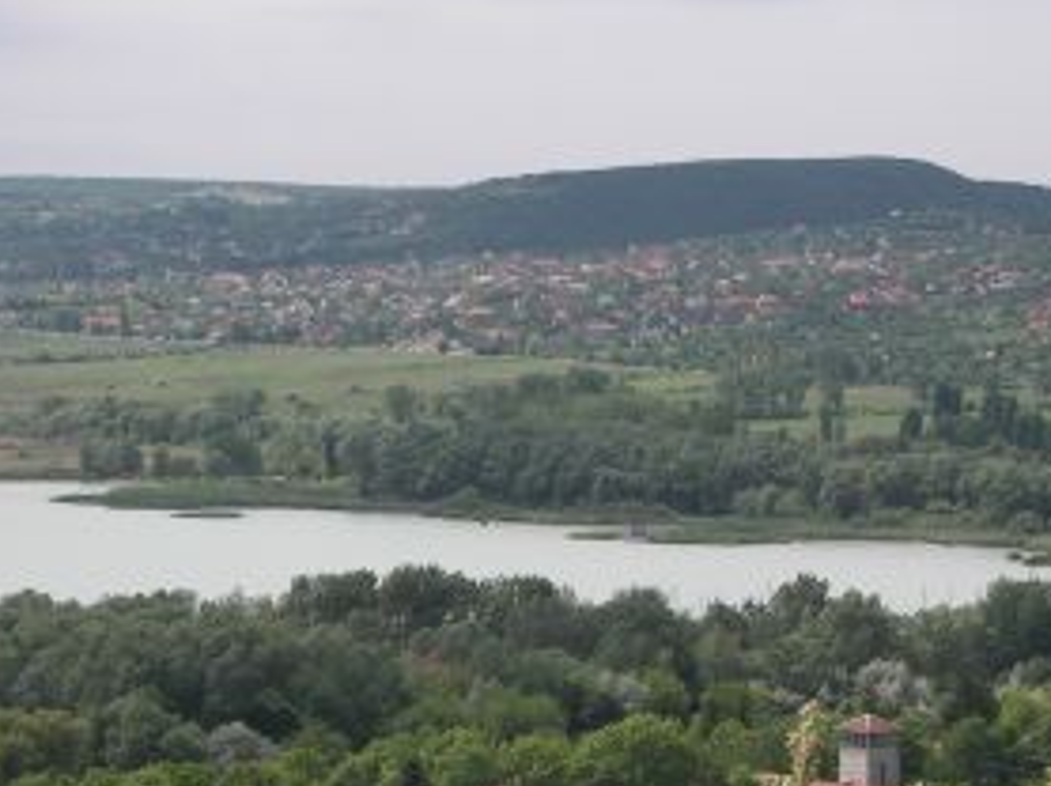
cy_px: 482
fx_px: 5096
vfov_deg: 8.8
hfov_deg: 11.8
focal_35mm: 168
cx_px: 733
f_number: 3.2
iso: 50
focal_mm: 18.9
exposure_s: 1/800
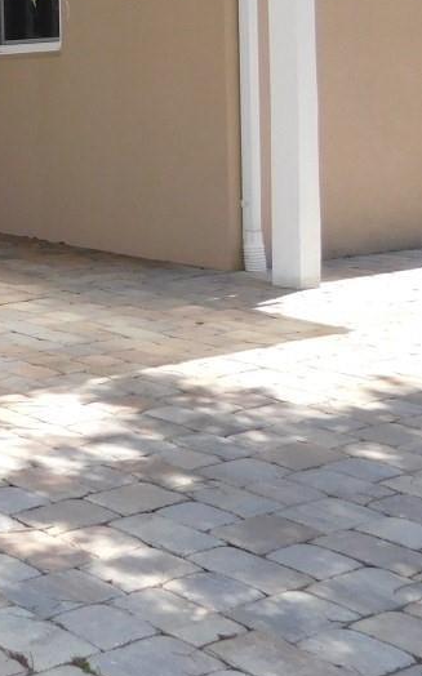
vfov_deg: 29.7
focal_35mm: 67
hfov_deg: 16.5
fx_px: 1234
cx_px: -323
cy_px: 99
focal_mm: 4
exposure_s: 1/800
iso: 125
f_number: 3
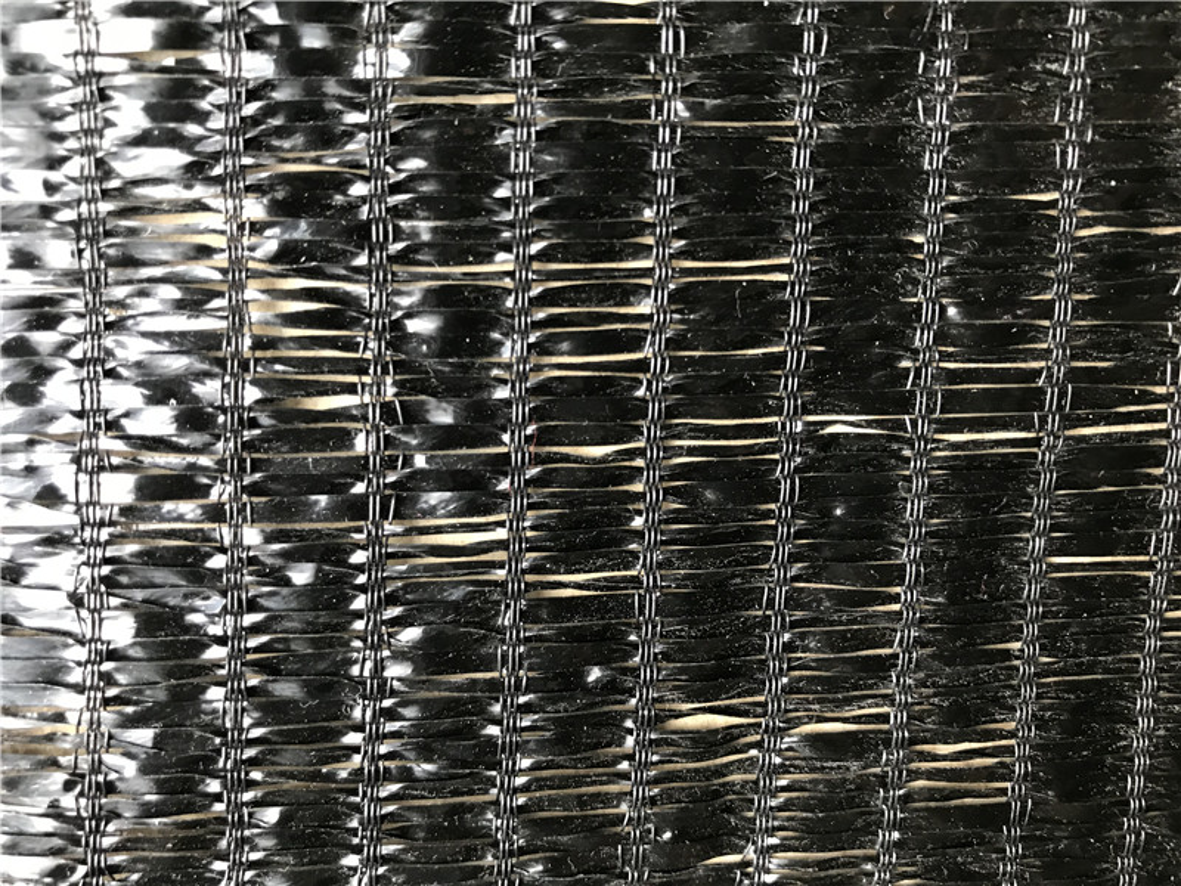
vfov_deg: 49.7
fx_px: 955
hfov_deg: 63.4
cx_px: 590
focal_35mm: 28
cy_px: 443
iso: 40
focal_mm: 3.99
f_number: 1.8
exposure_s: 1/25
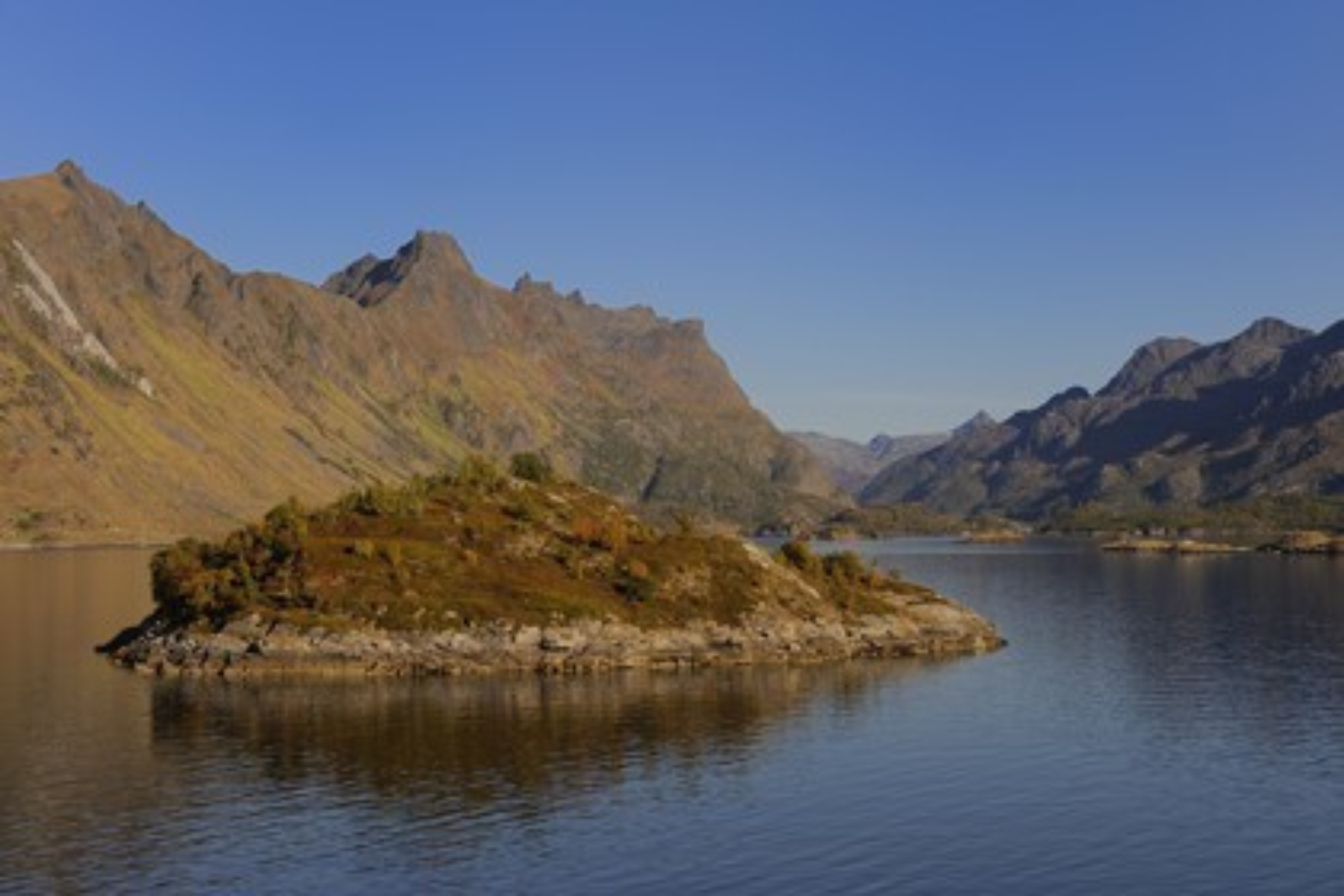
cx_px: 672
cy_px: 448
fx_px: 2240
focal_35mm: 60
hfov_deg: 33.4
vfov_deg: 22.6
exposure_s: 1/160
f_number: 14
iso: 200
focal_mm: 60
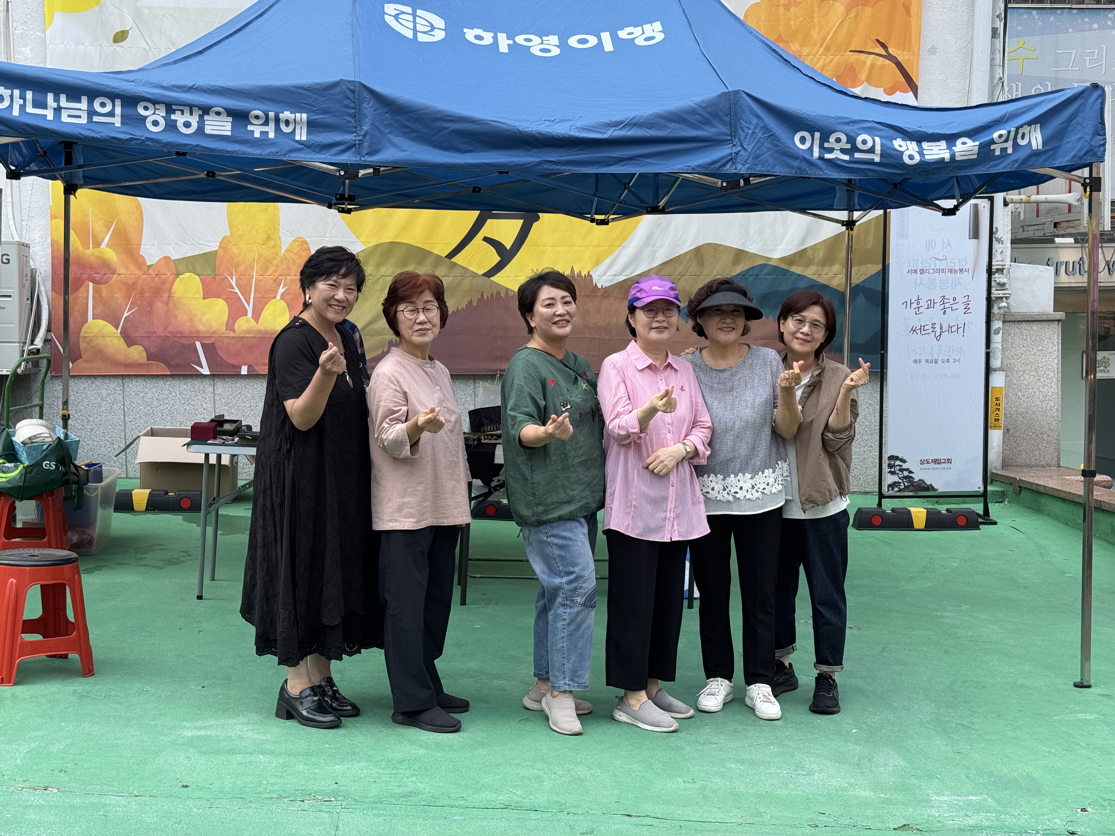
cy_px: 418
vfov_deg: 30.3
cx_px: 558
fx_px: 1546
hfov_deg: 39.7
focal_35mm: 48
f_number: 1.78
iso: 64
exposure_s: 1/527
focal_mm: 6.76
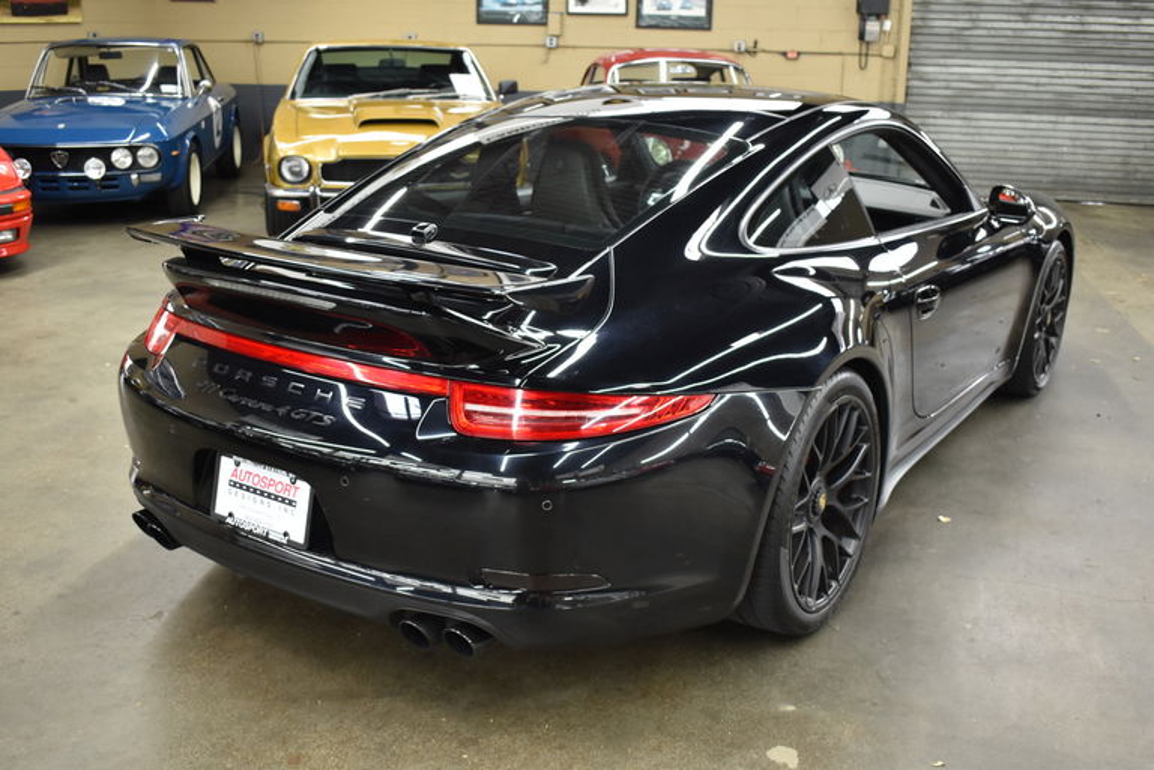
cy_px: 385
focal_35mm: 36
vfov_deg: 36.9
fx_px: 1154
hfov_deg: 53.1
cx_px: 577
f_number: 4
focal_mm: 24
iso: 800
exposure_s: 1/40
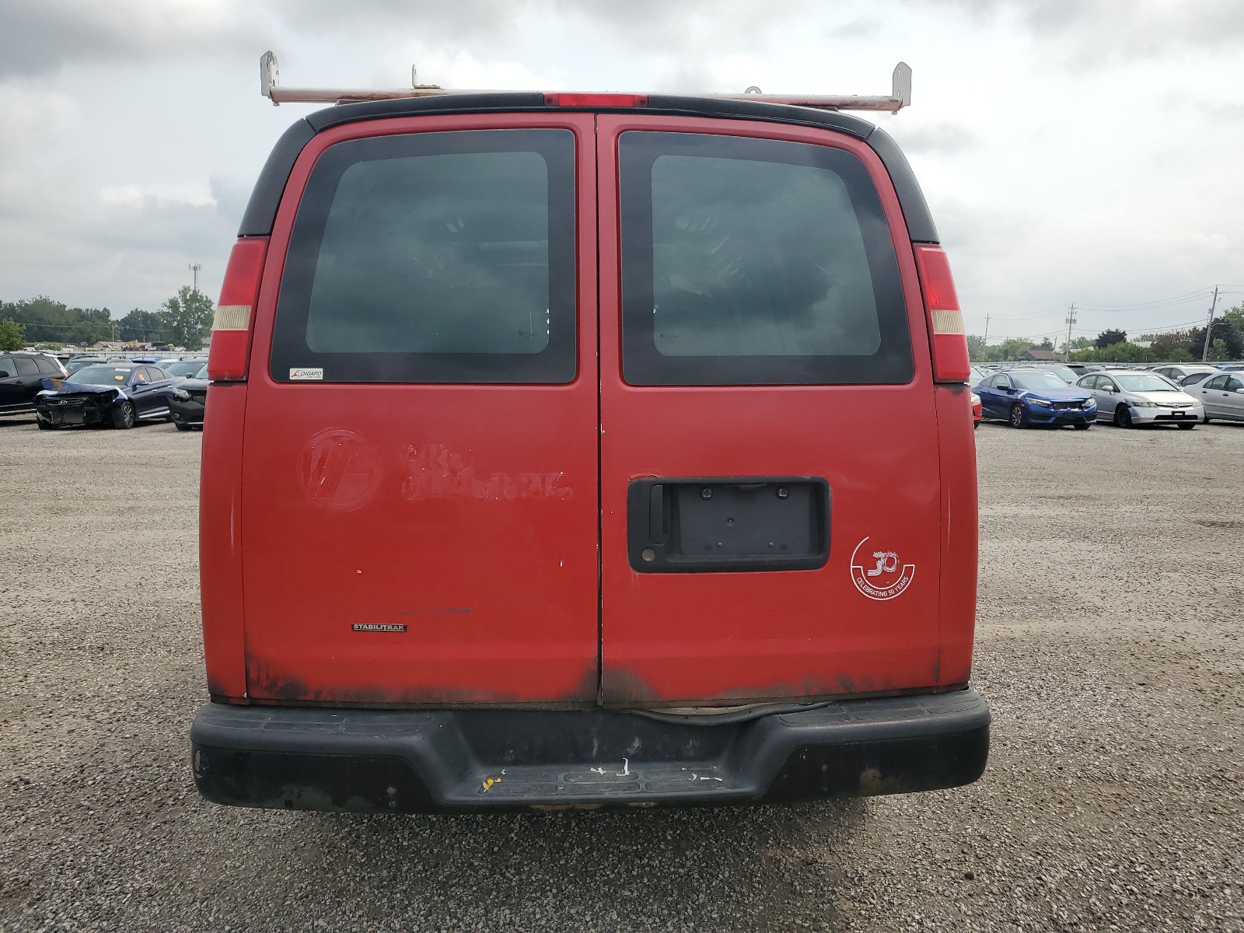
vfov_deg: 53.1
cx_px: 622
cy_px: 466
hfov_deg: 67.3
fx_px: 934
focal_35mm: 26
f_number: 1.5
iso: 50
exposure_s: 1/3333
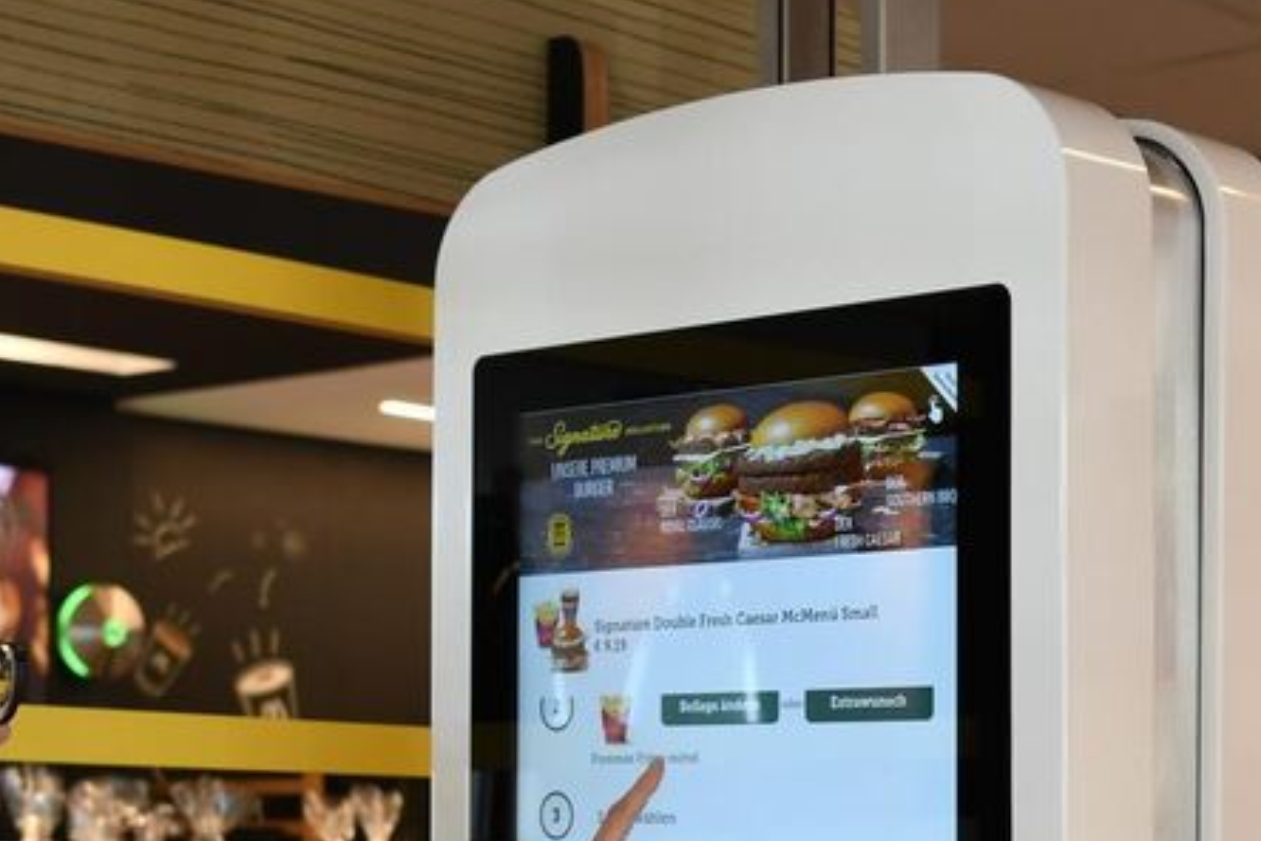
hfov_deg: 24.7
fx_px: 2837
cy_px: 827
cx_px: 997
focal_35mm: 81
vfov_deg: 16.5
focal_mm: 20
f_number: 3.2
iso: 400
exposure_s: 1/125
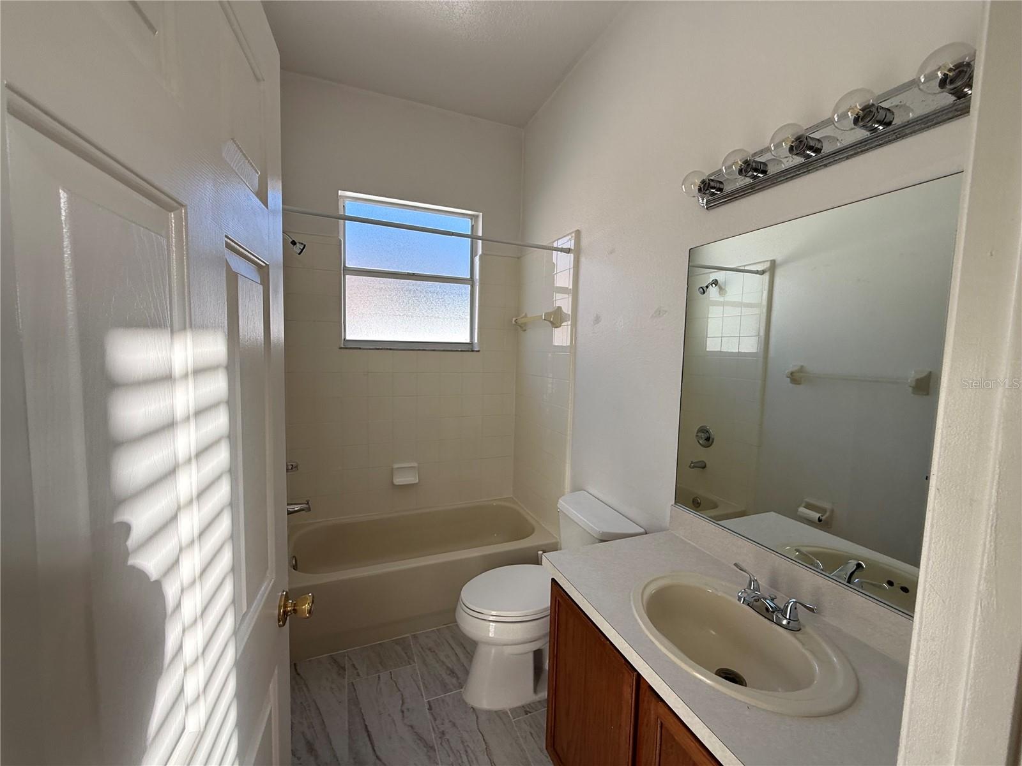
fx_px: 413
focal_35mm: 14
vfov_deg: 85.7
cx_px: 511
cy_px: 383
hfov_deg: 102.1
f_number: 2.2
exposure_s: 1/264
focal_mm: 2.22
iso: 64
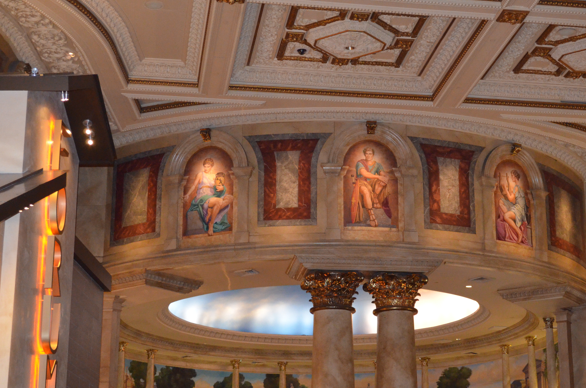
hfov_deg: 26.6
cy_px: 193
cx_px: 370
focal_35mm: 76
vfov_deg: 17.9
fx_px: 1235
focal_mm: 40
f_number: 5.3
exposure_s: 1/60
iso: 3200
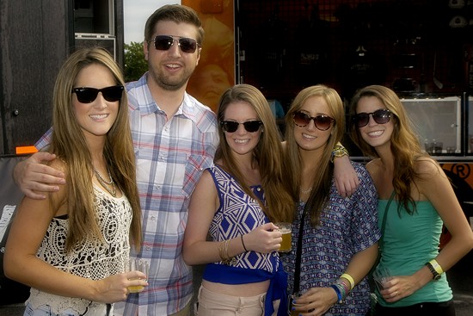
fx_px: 670
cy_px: 158
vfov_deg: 26.5
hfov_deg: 38.9
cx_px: 236
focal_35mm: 51
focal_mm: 34
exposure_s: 1/250
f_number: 8
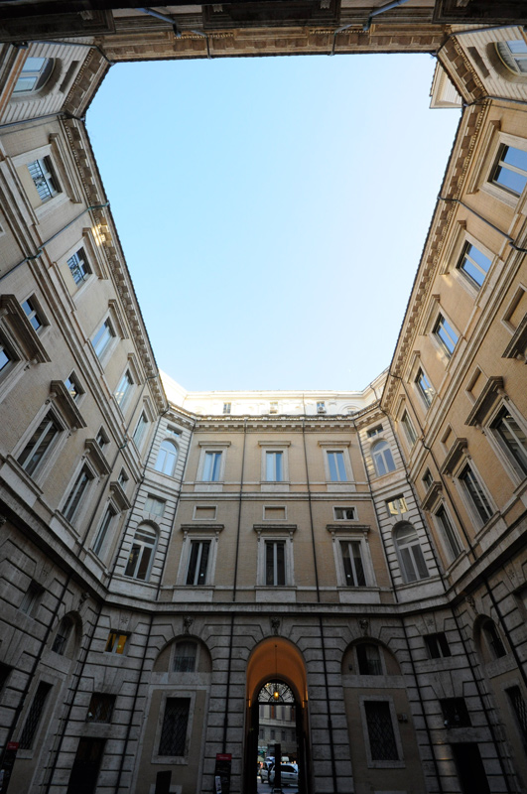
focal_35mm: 15
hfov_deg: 77.2
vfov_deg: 100.5
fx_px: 330
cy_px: 397
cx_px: 264
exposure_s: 1/100
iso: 800
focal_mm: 10
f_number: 14
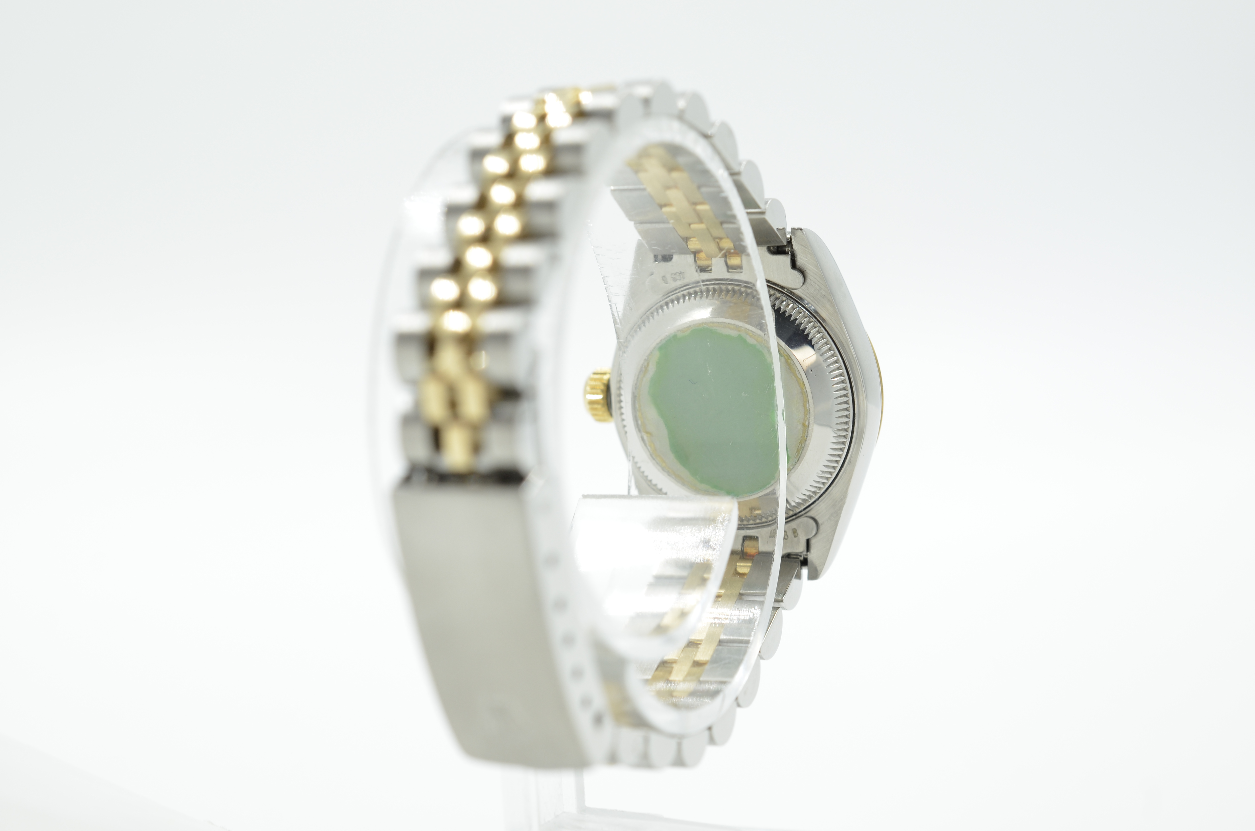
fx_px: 2087
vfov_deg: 22.5
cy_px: 416
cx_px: 628
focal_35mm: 60
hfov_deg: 33.5
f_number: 8
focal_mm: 40
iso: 250
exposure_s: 1/50
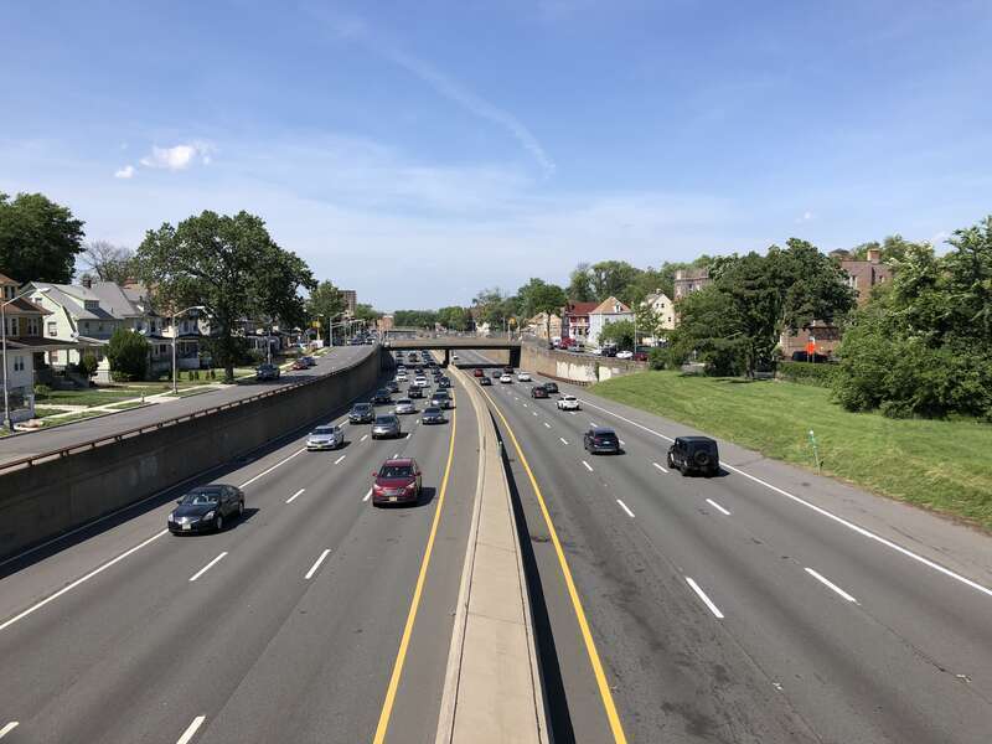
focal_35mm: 28
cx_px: 496
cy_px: 372
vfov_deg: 49.7
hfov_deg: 63.4
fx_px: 802
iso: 20
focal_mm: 4
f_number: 1.8
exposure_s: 1/2024
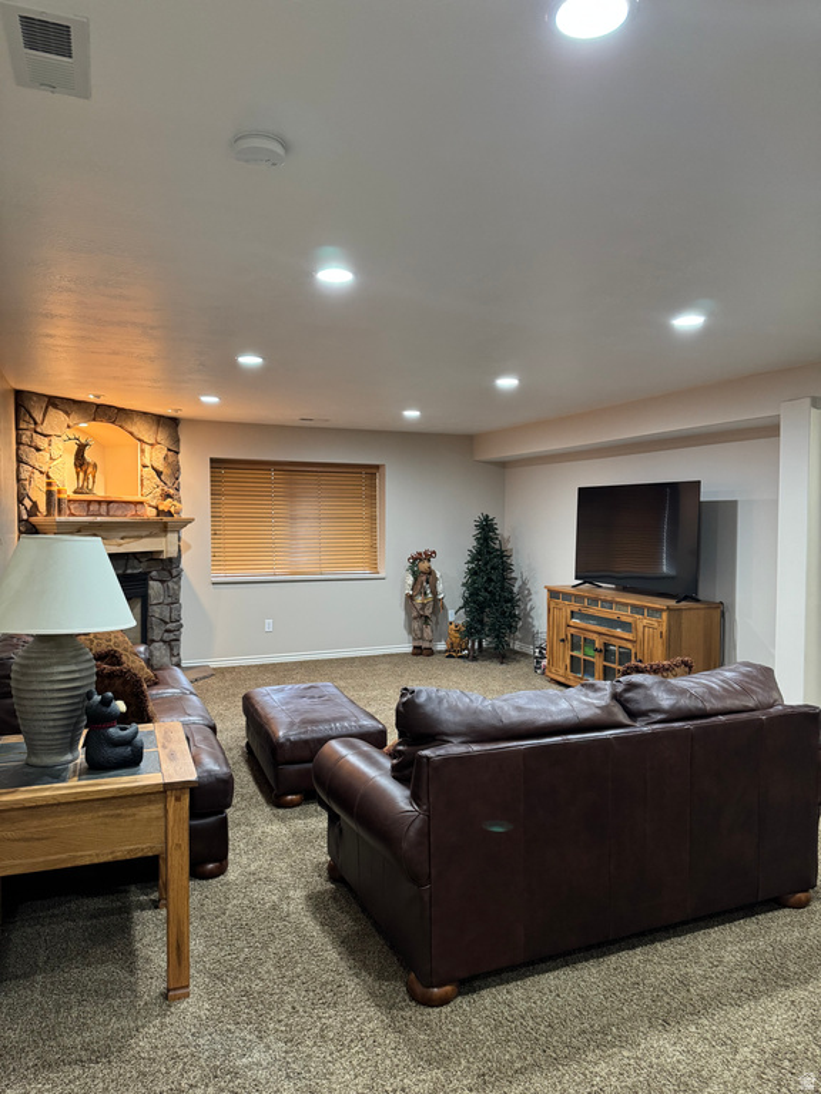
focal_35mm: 24
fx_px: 759
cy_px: 547
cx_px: 410
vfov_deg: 71.6
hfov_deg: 56.8
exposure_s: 1/60
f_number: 1.78
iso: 400
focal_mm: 6.76
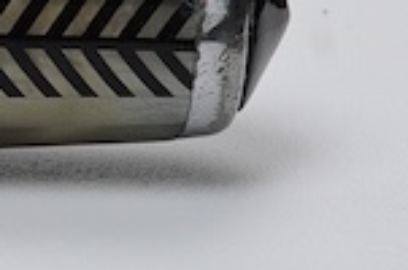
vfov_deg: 4.1
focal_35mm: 336
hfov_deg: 5.5
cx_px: -1055
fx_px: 3800
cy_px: 24
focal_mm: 30
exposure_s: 1/100
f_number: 22
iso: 400
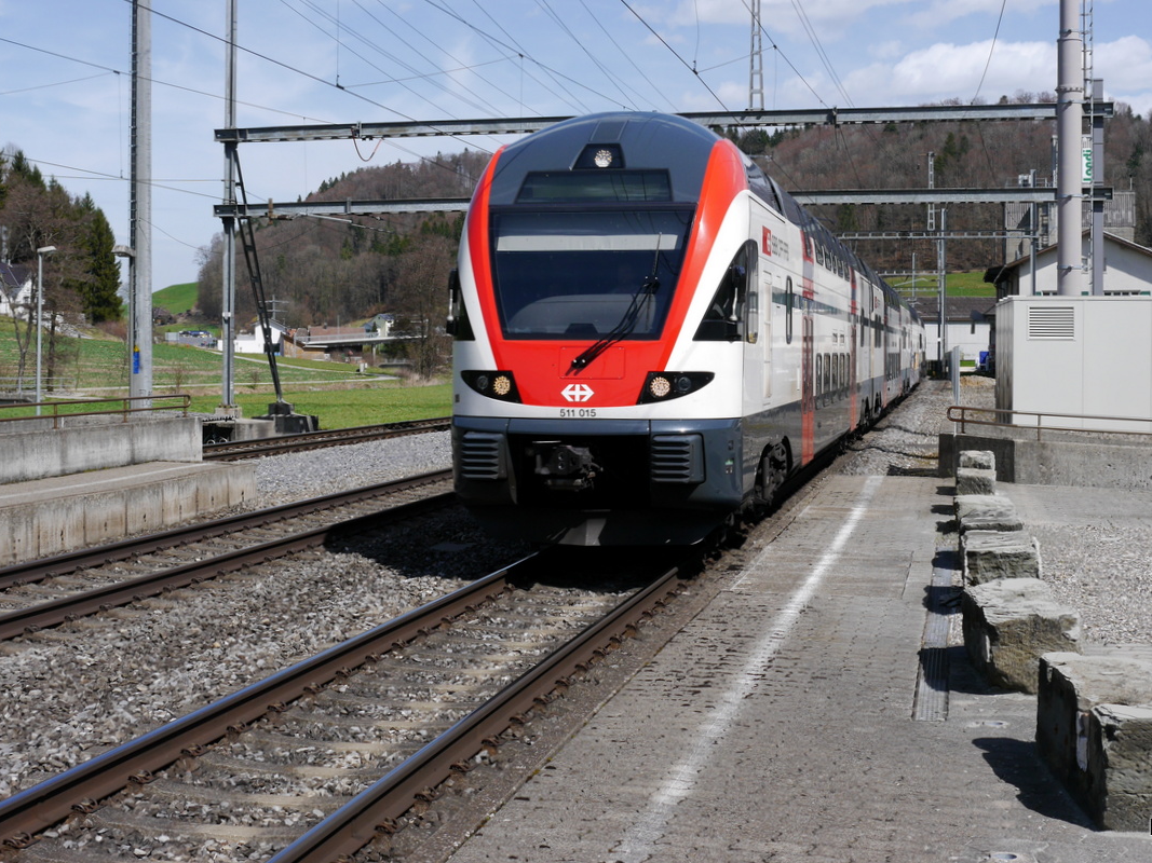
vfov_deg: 27.0
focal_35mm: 54
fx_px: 1797
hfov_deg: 35.5
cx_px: 575
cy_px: 382
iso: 160
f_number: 9
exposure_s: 1/400
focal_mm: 24
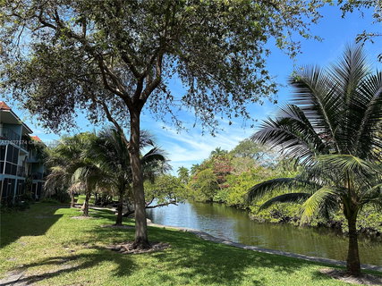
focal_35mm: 24
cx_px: 191
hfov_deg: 71.6
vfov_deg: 56.8
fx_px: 265
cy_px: 143
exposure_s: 1/2591
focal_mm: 6.86
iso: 80
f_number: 1.78
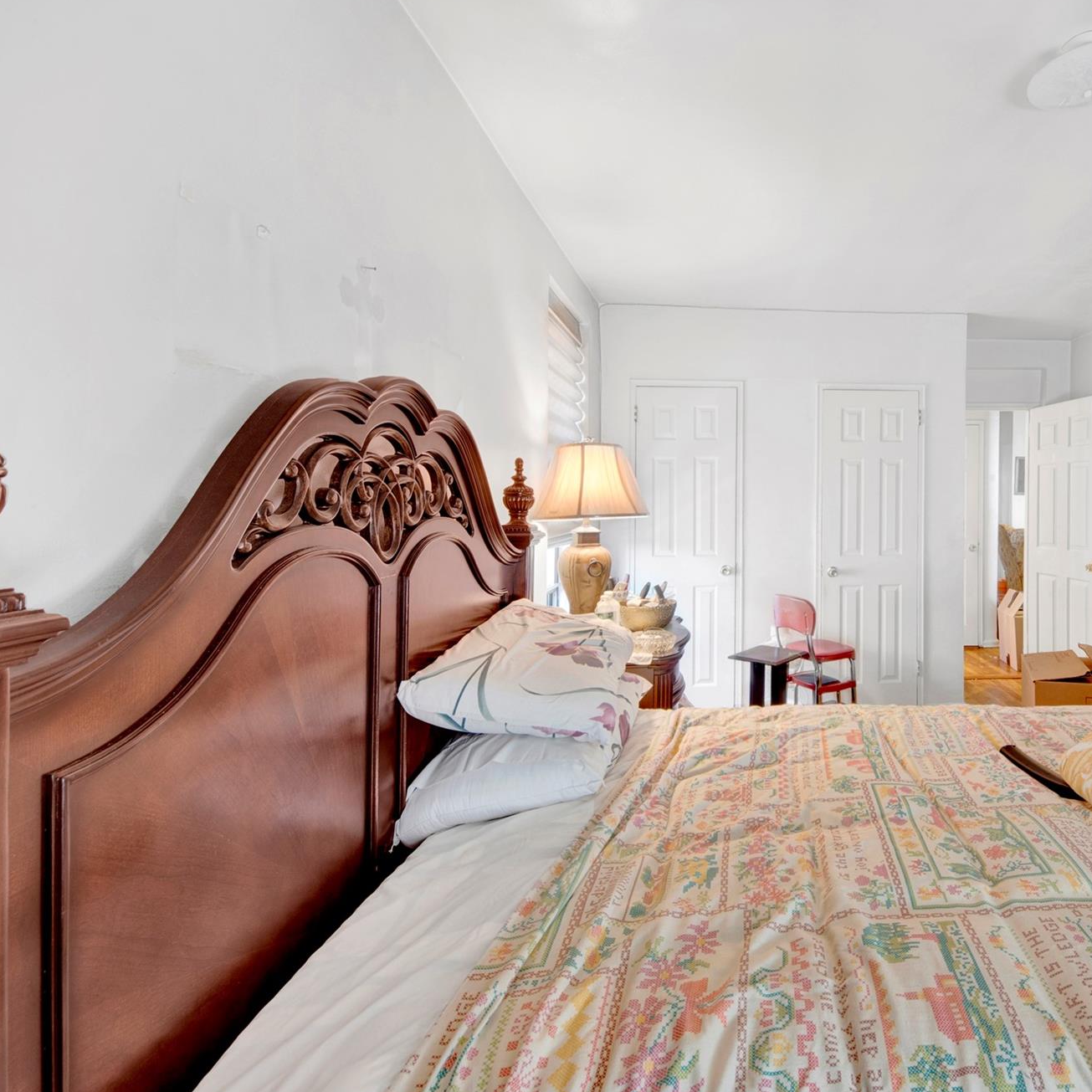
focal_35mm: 16
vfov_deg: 87.4
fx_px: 571
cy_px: 546
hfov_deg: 80.9
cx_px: 815
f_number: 8
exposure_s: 2
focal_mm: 8
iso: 100
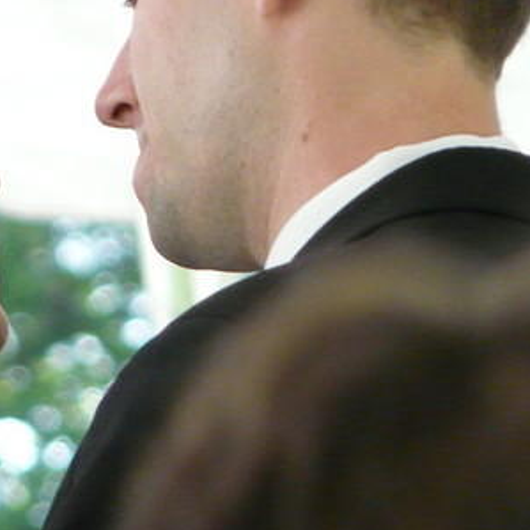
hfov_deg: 1.5
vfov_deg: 1.5
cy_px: 184
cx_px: 82
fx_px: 19782
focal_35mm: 1142
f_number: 4
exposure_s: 1/160
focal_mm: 77.9
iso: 400
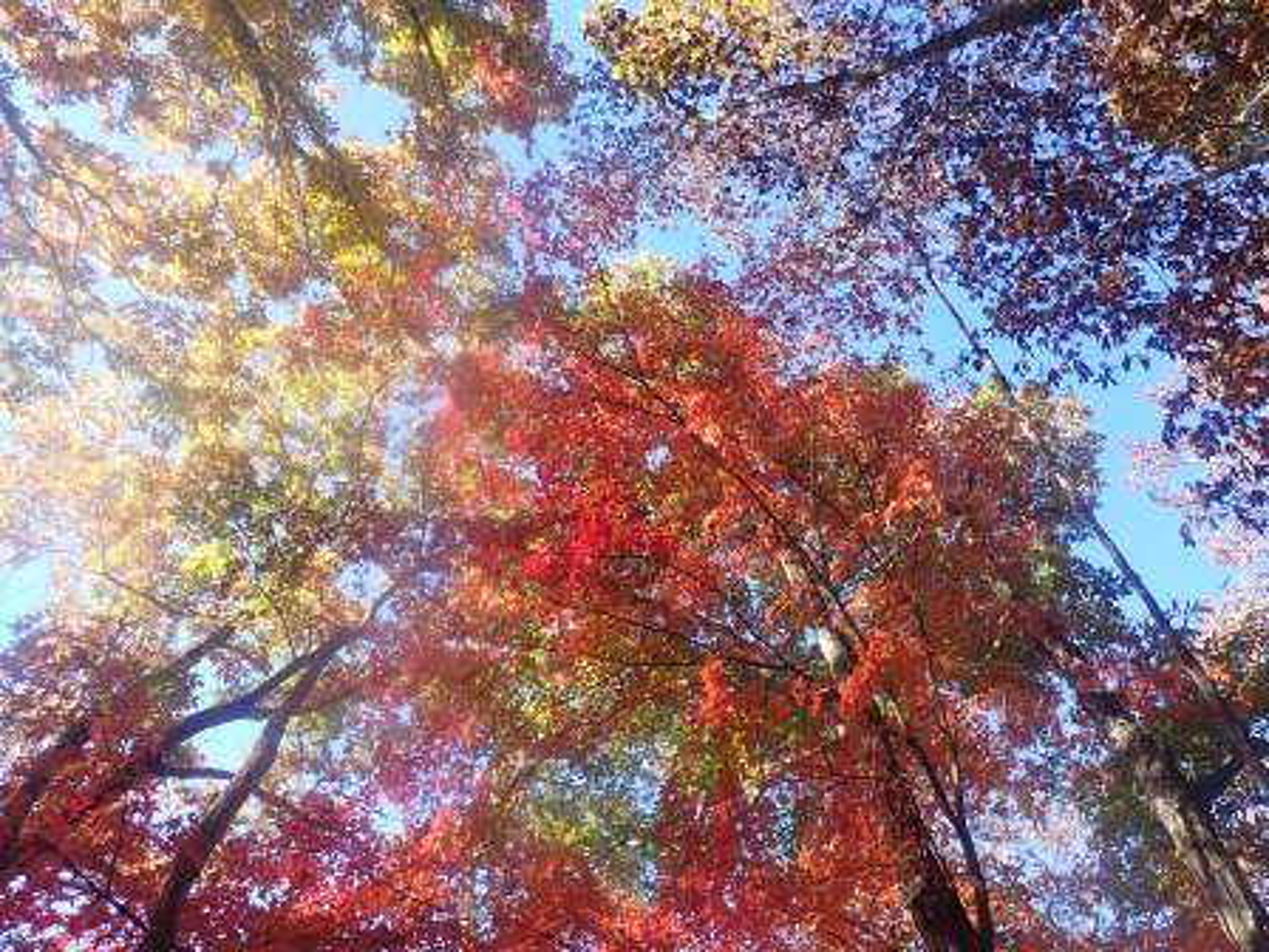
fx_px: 916
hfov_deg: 69.4
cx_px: 634
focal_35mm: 25
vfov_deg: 54.9
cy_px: 476
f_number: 2.8
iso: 100
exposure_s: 1/250
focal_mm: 4.5
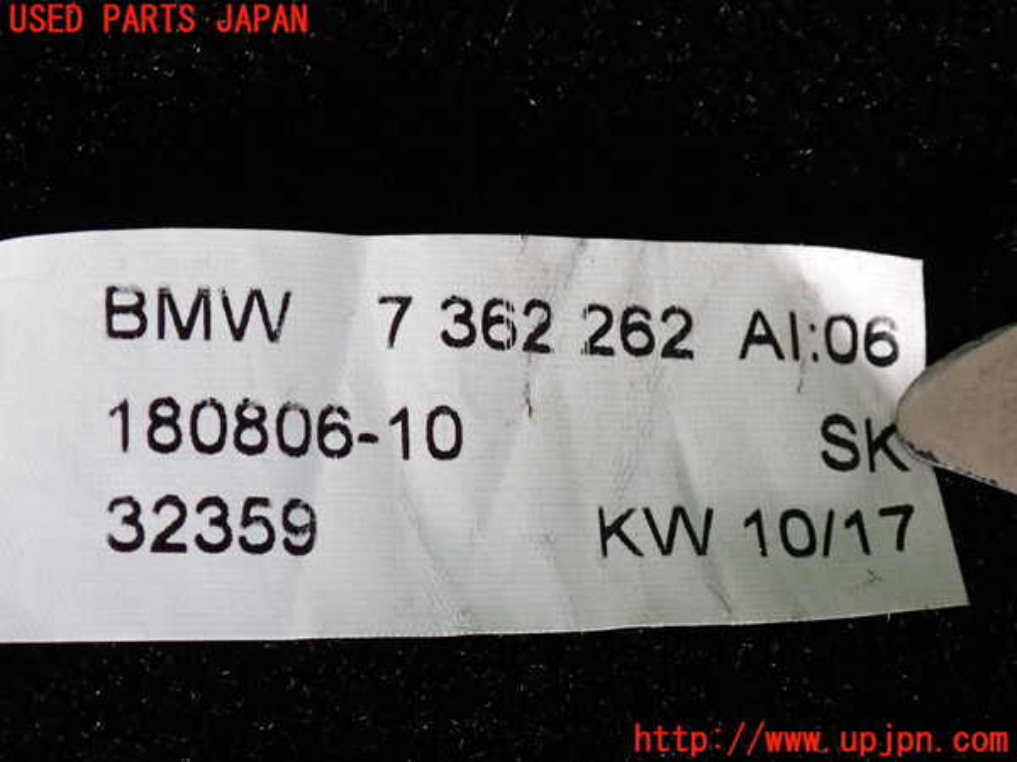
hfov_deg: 19.6
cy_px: 381
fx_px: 2938
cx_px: 508
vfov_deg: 14.8
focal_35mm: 100
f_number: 4.9
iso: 500
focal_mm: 18
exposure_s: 1/100
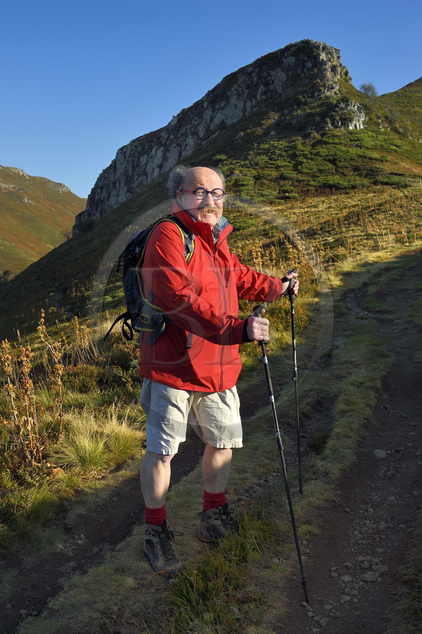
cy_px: 317
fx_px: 792
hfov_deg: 29.8
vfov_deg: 43.6
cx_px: 211
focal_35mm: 45
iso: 200
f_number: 13
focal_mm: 45
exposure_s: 1/250
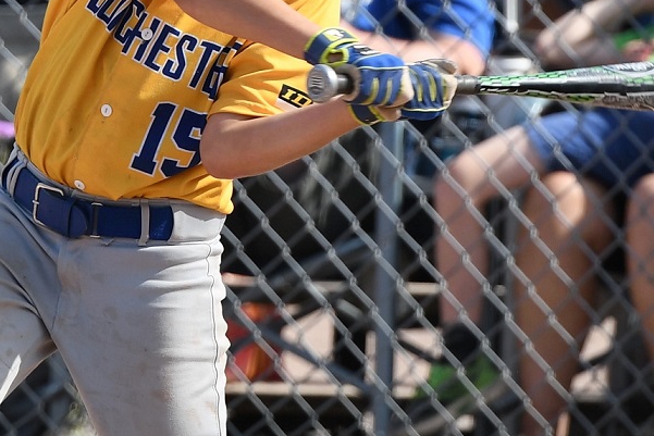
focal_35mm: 547
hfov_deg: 3.8
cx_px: 135
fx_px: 9939
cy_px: 104
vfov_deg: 2.5
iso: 200
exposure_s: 1/1000
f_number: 4.5
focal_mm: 200
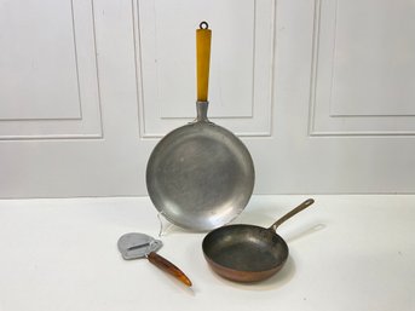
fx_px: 348
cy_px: 156
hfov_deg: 61.7
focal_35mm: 29
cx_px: 208
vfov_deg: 48.2
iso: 64
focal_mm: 3
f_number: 1.8
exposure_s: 1/115
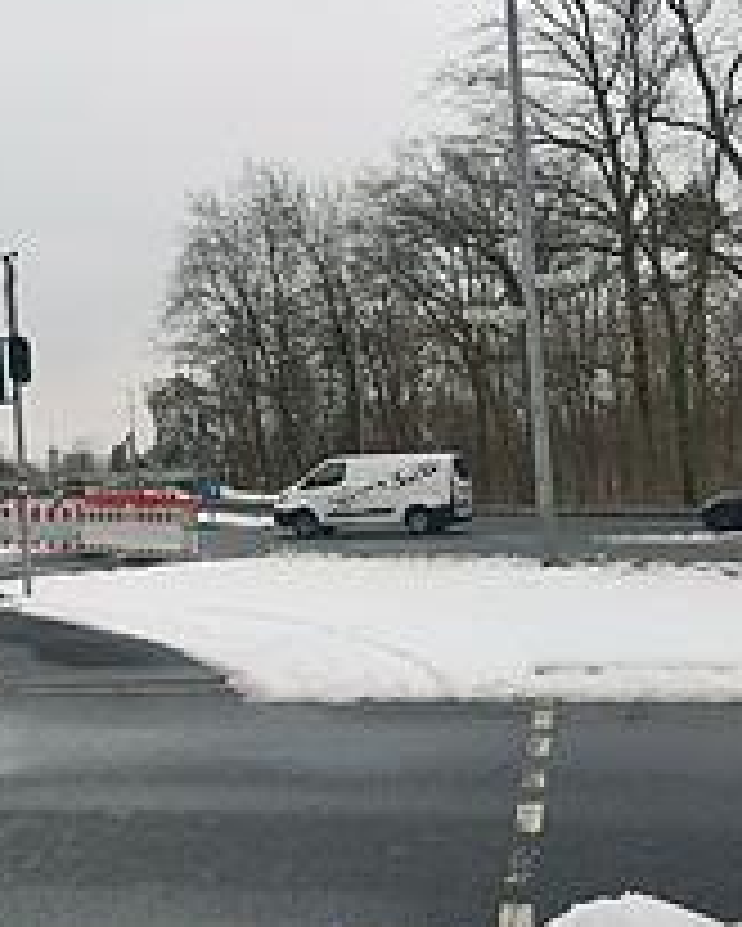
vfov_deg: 41.1
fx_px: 1234
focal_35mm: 45
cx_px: 256
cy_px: 428
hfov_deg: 33.2
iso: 50
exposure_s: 1/345
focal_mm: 4.75
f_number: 1.8
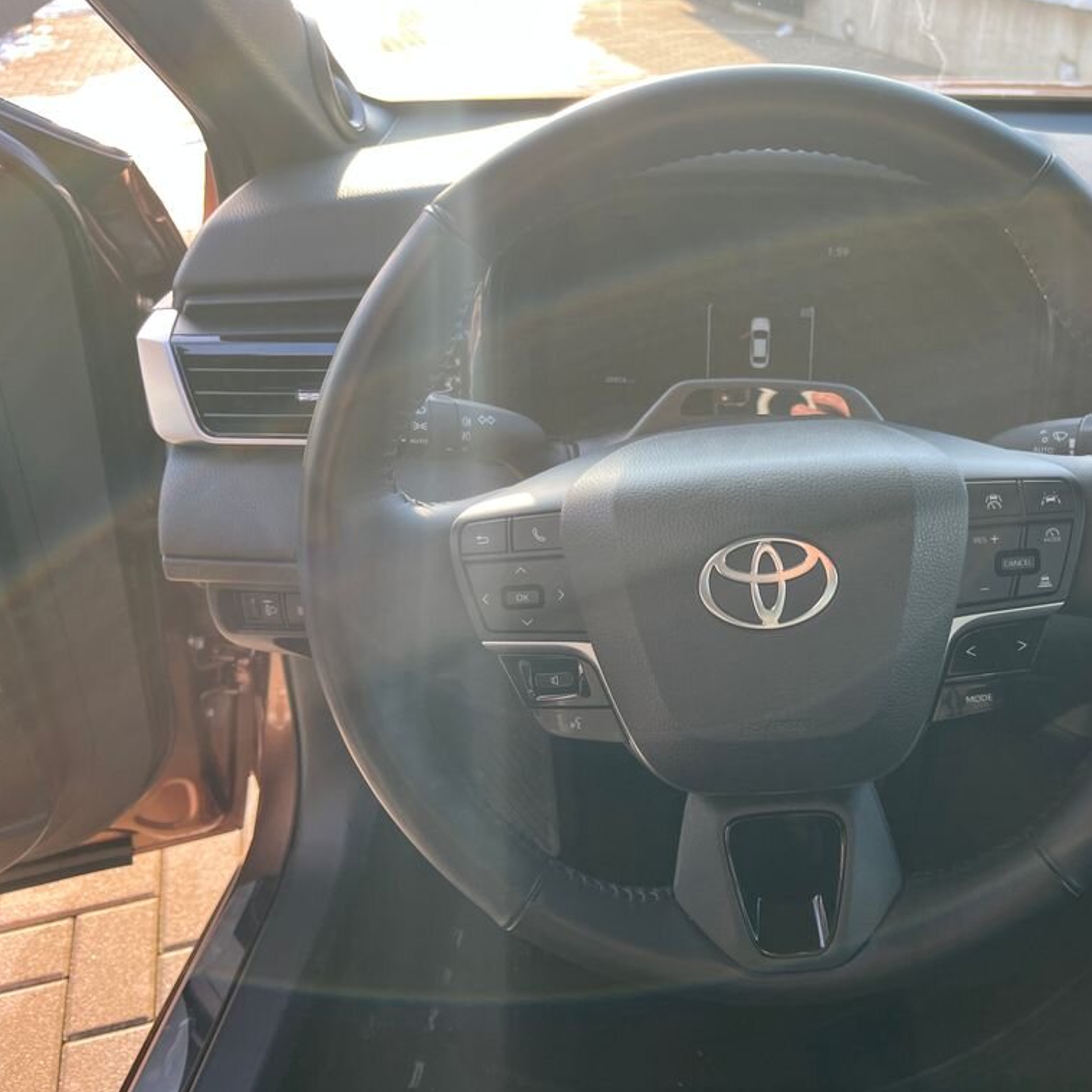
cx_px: 704
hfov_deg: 51.8
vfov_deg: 52.5
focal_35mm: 31
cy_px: 547
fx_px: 1106
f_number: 1.6
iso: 40
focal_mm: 5.1
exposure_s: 1/122
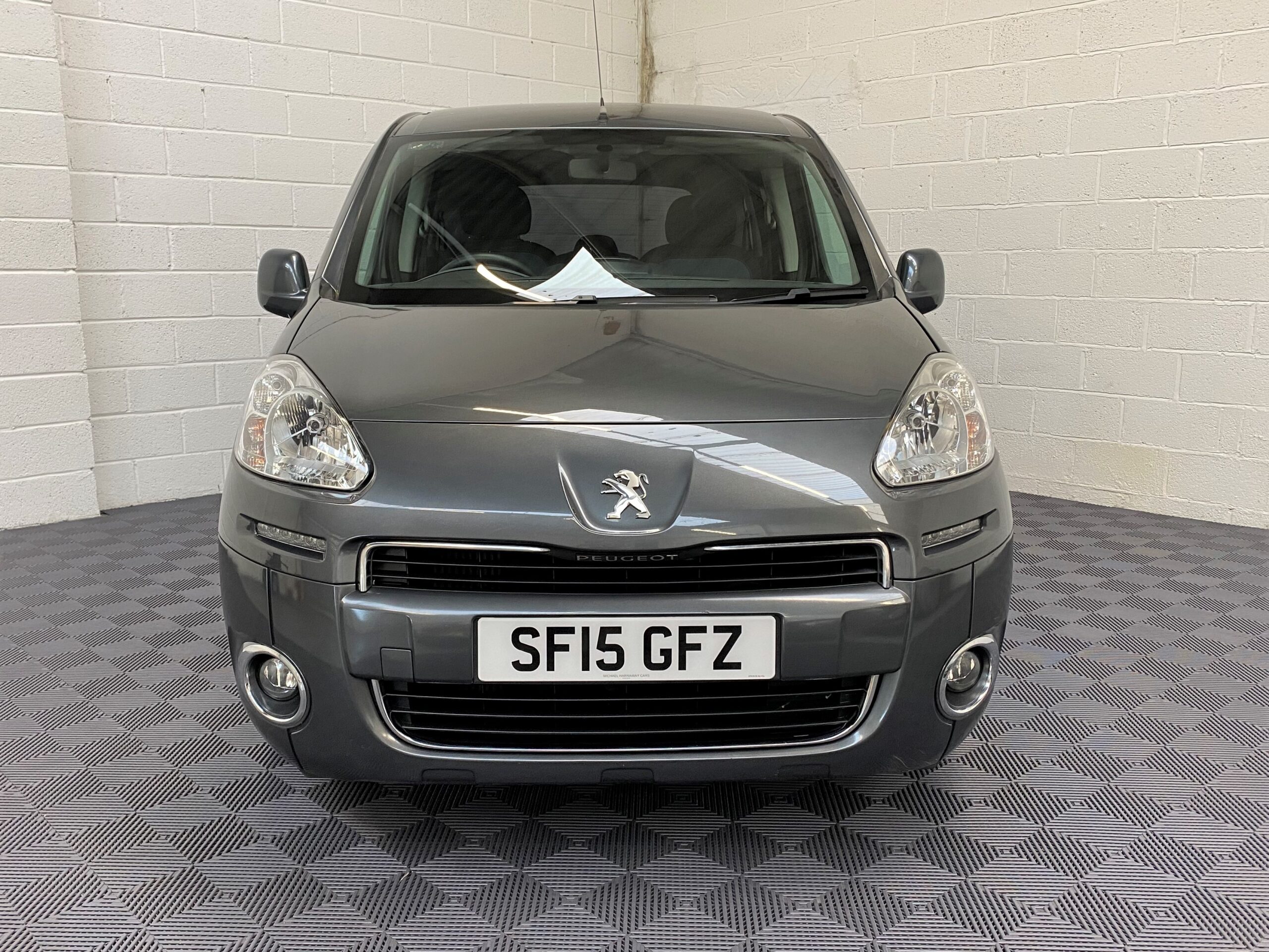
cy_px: 476
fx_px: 953
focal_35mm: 26
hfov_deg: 67.3
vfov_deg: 53.1
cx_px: 634
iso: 80
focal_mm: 4.25
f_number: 1.8
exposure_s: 1/50
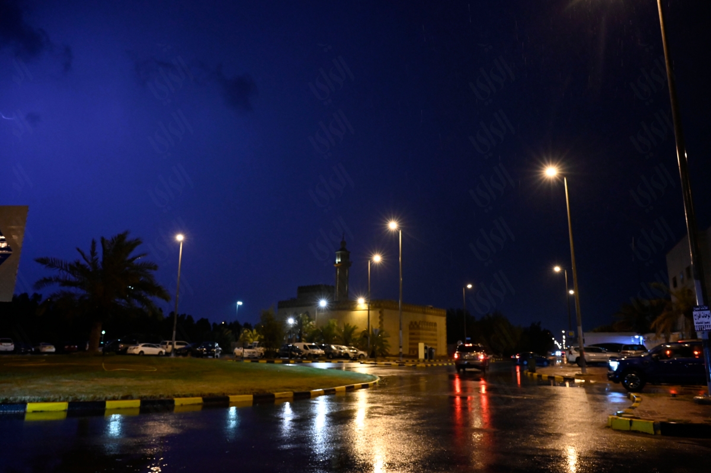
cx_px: 356
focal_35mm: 24
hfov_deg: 73.8
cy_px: 236
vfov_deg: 53.1
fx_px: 474
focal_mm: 24
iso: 5000
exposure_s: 1/100
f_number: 4.5
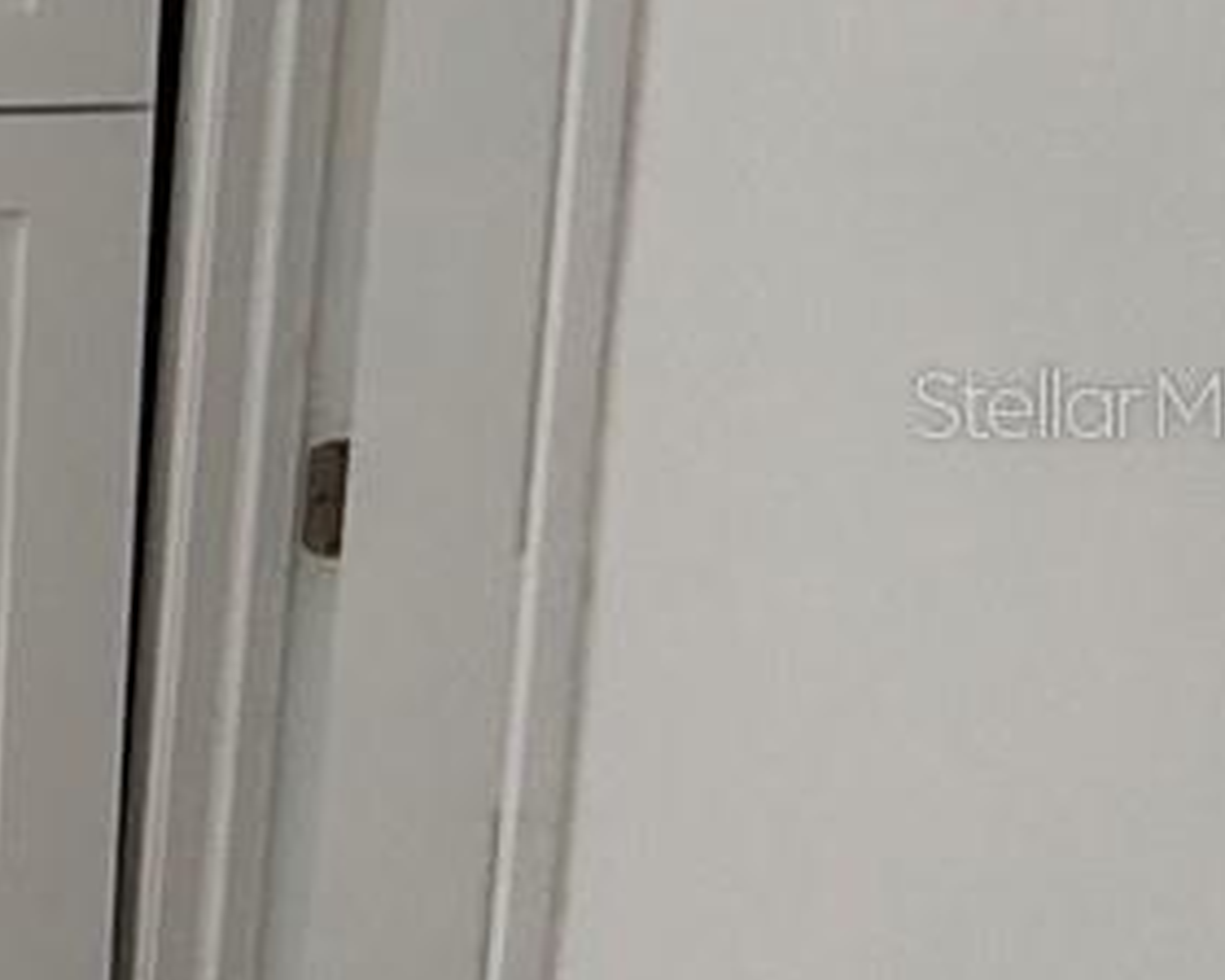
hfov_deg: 12.7
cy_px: 402
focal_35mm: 78
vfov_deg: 19.6
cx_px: -2174
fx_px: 2828
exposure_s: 1/120
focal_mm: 2.22
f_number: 2.2
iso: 125
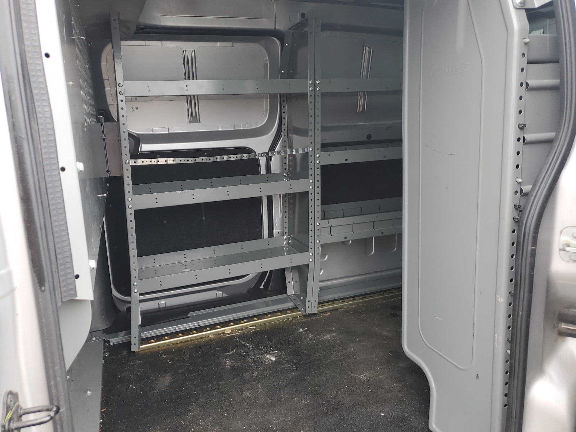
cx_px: 288
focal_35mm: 26
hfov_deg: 67.3
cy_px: 216
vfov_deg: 53.1
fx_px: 433
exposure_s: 1/132
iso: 50
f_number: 1.5
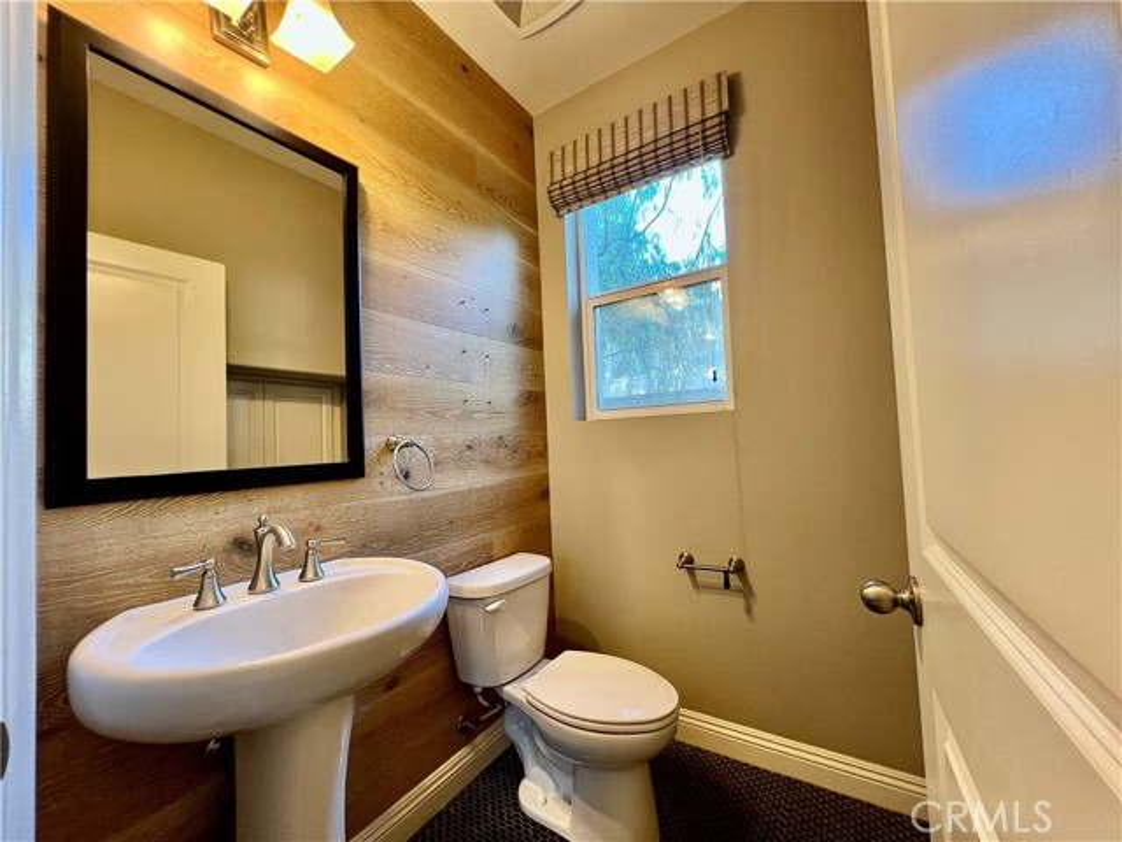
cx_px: 561
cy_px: 421
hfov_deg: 106.2
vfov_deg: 89.9
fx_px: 421
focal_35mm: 13
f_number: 1.8
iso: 160
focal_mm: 1.57
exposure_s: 1/60
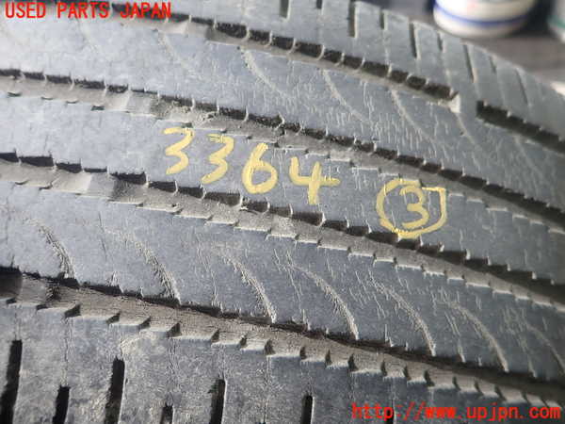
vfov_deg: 54.9
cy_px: 212
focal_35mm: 25
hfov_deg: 69.4
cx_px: 282
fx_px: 408
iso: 100
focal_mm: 4.5
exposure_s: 1/100
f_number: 2
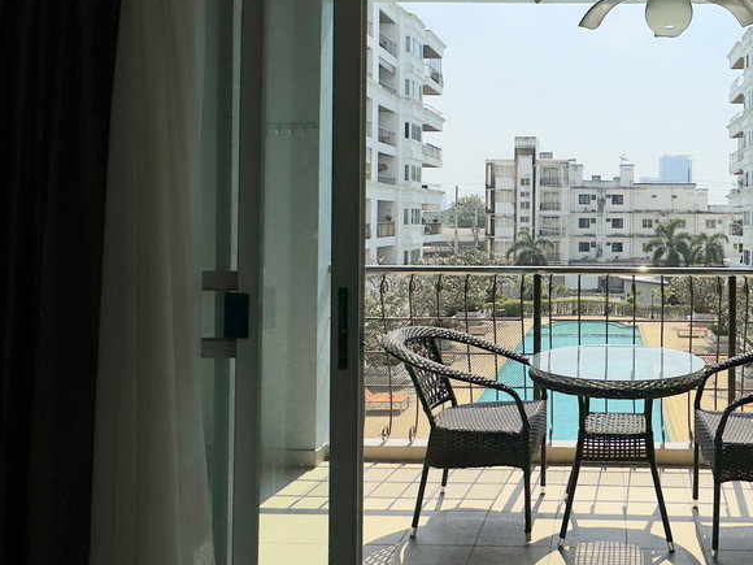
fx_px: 653
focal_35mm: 30
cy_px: 216
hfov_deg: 55.6
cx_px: 606
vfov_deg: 46.4
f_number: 2.2
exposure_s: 1/3106
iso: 50
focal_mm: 2.22
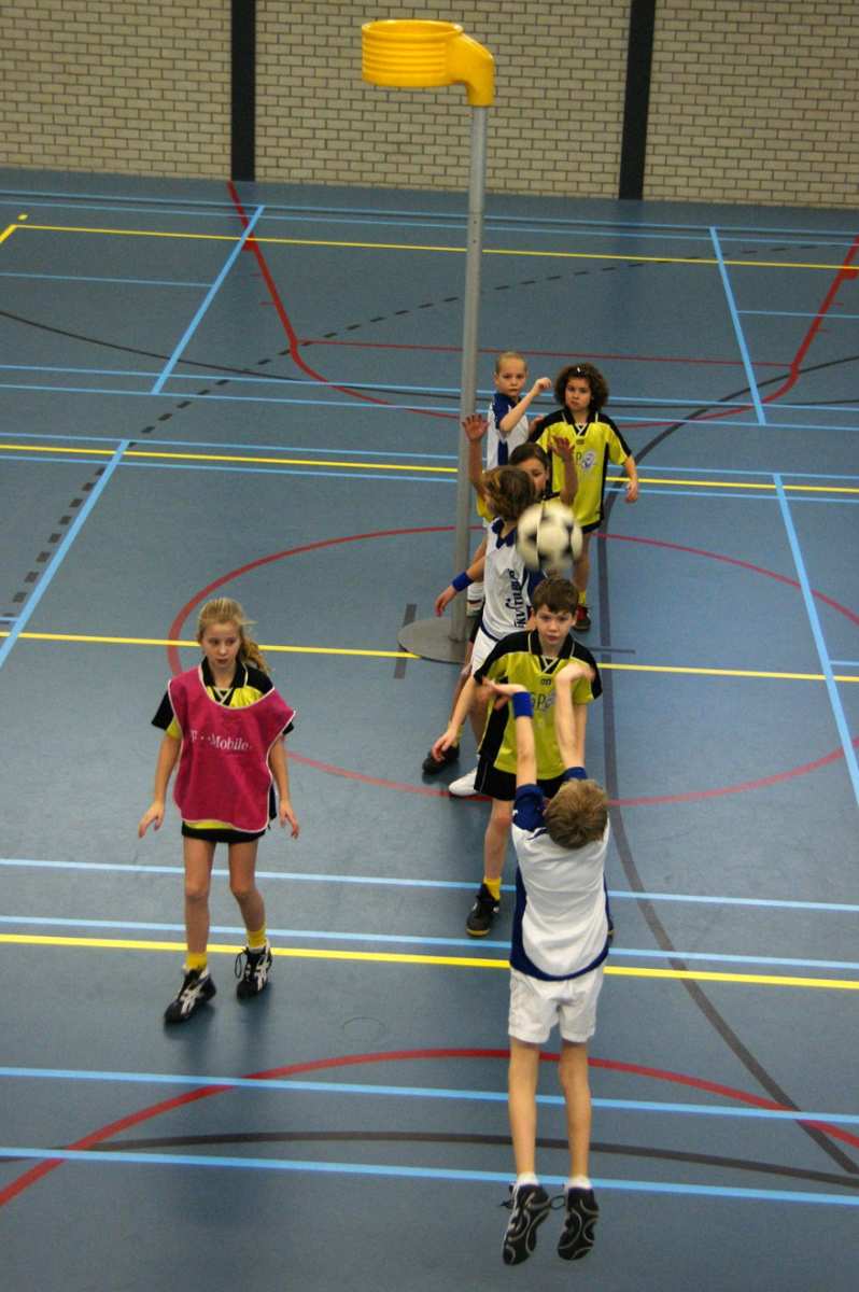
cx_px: 430
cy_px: 646
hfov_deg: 25.7
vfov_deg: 37.9
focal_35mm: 52
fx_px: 1882
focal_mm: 35
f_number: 4.5
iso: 800
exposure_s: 1/160
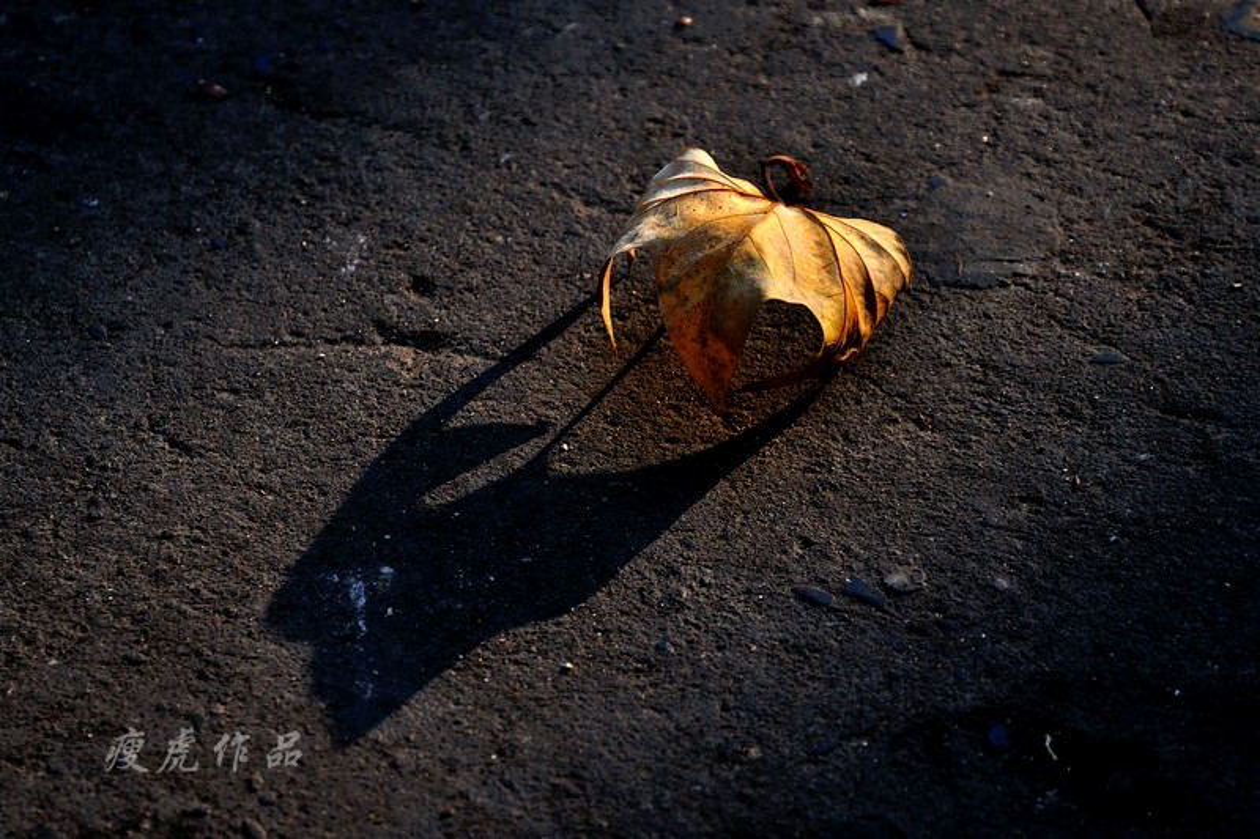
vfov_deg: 13.4
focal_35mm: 102
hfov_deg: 20.0
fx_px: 3569
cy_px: 420
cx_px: 630
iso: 400
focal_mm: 68
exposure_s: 1/200
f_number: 5.6
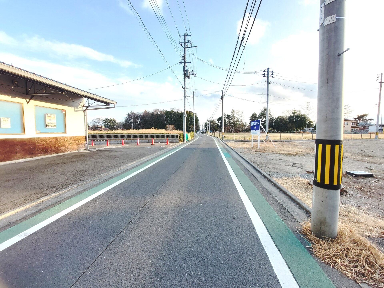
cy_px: 144
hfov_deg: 106.2
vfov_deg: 89.9
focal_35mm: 13
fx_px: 144
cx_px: 192
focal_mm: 1.74
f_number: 2.2
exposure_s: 1/120
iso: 64
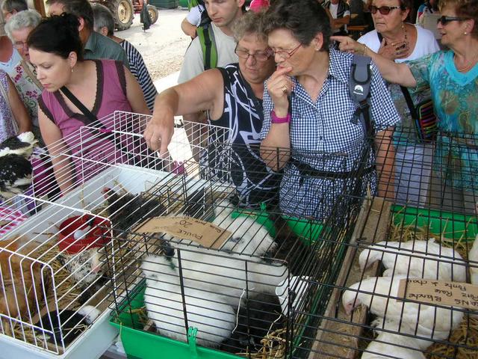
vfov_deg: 40.7
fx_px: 483
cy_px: 180
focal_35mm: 35
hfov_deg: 52.6
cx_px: 239
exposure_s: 1/90.6
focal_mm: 5.8
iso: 50
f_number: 2.8
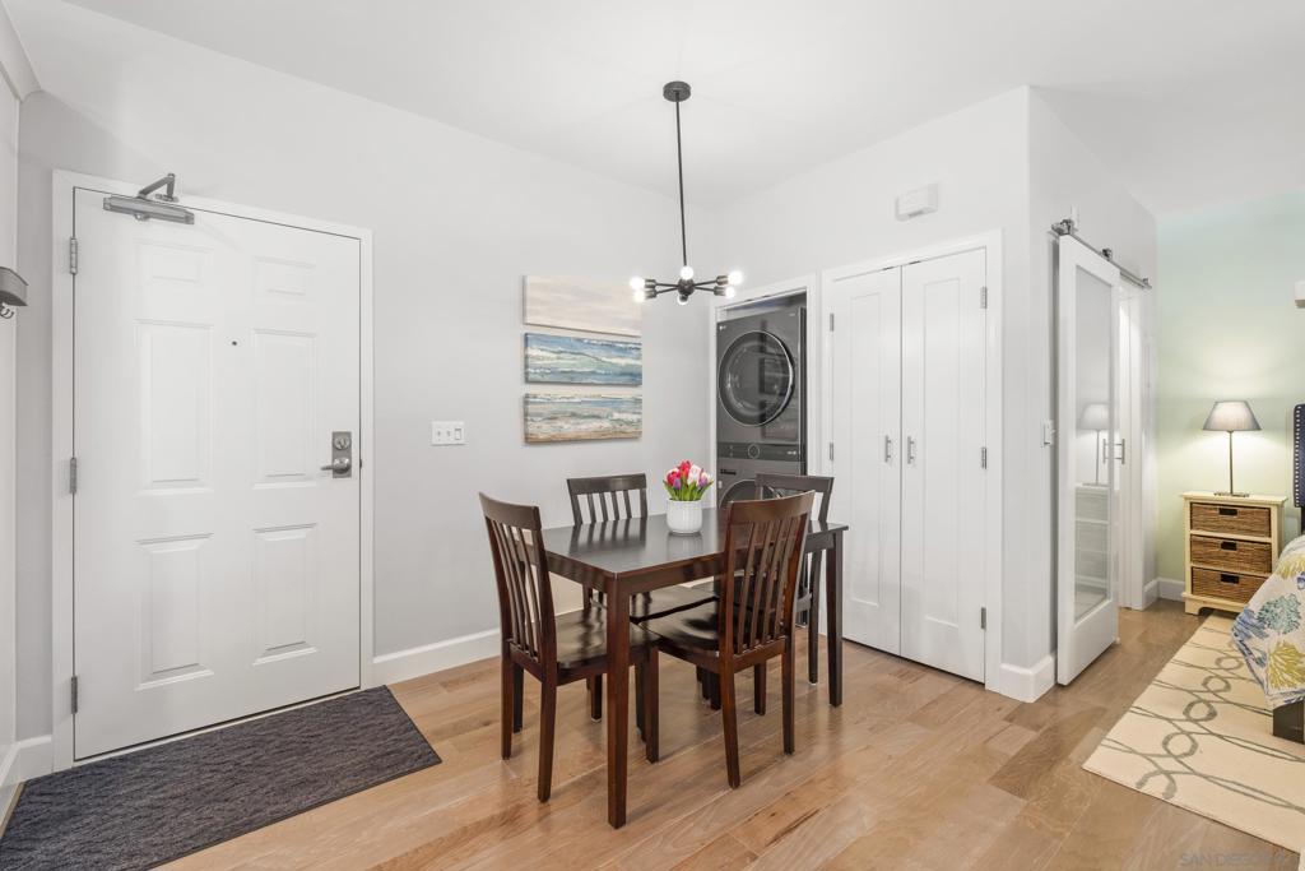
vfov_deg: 73.8
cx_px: 652
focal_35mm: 16
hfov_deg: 96.7
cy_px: 436
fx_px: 580
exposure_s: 1/2
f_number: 8
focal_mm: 16
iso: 500
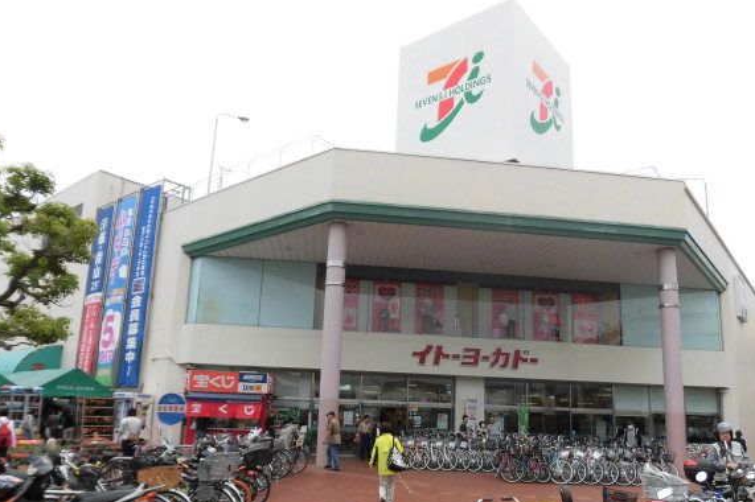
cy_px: 309
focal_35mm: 28
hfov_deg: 65.5
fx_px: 587
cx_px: 387
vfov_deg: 46.0
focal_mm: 4.3
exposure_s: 1/640
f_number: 3.1
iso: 100
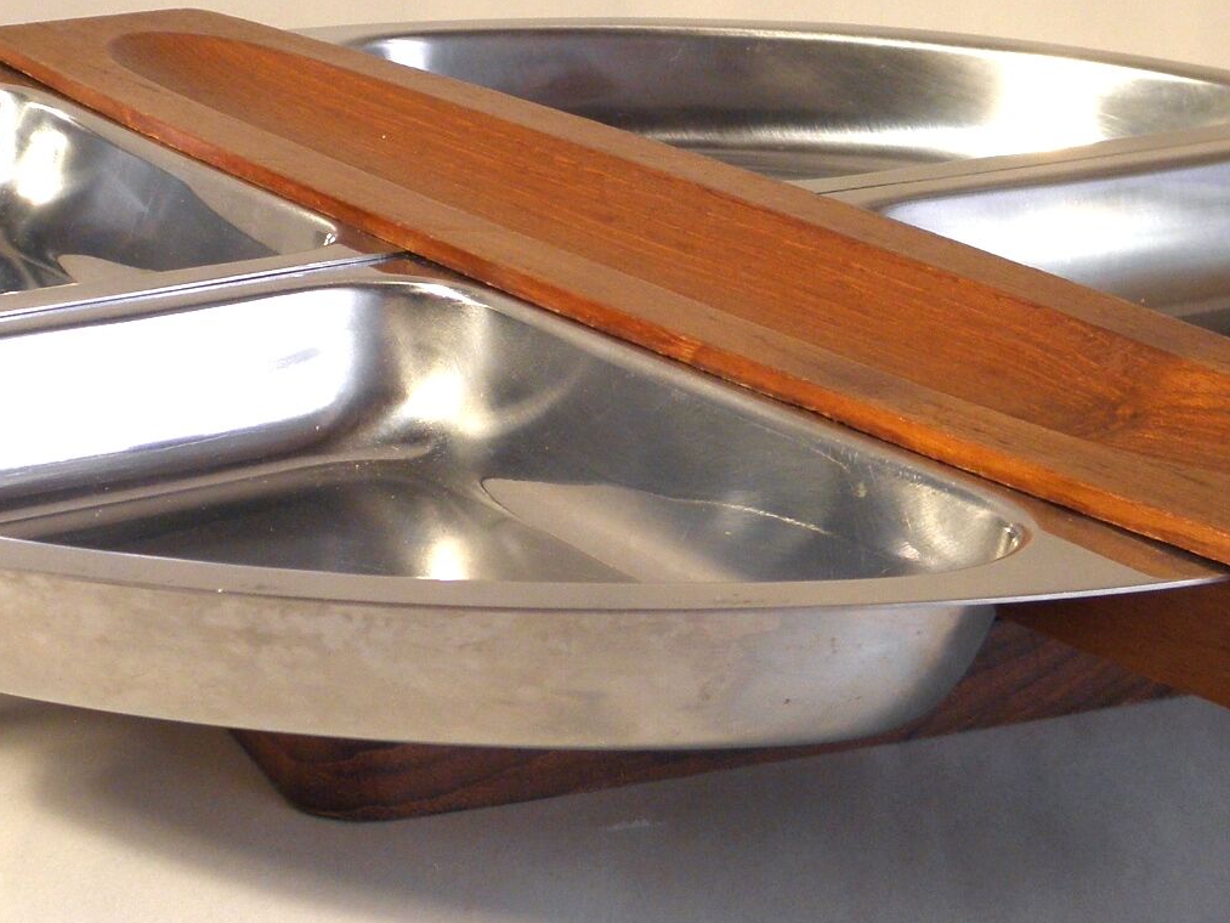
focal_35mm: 96
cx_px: 607
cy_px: 210
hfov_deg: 20.4
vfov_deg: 15.3
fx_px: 3412
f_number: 3.7
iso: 100
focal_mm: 6.8
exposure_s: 1/40
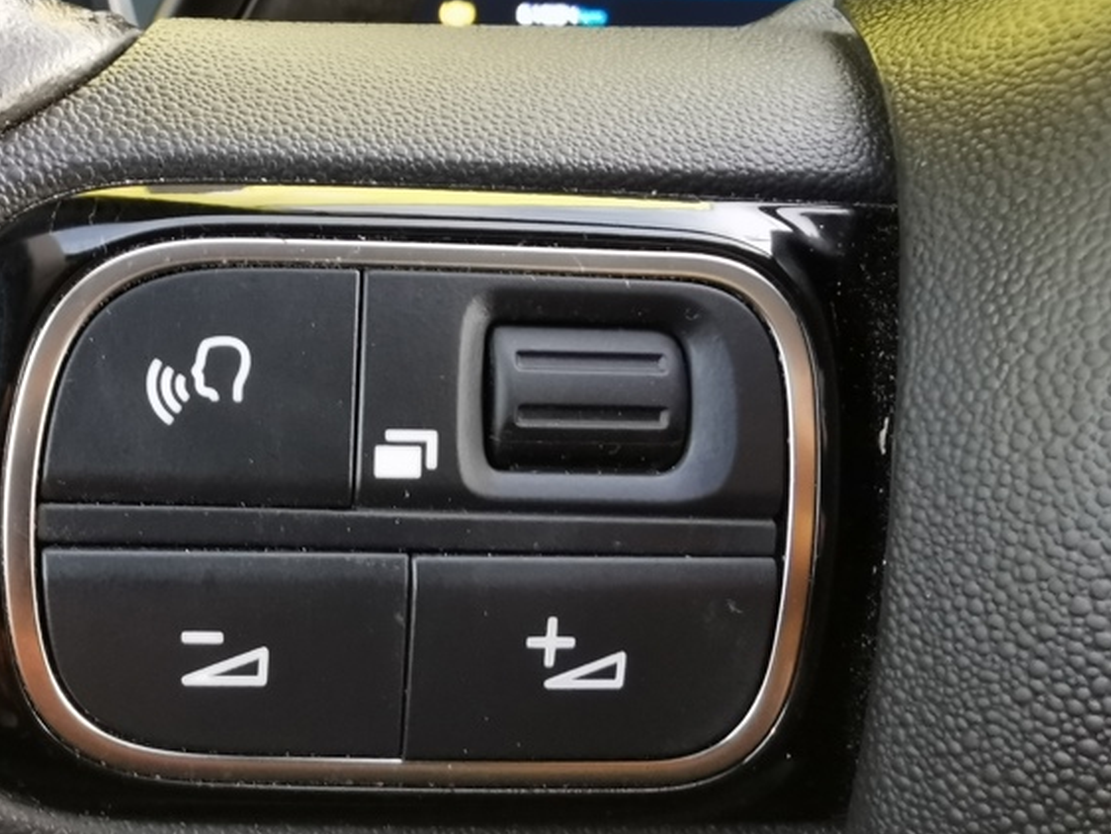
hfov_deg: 49.6
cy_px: 391
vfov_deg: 38.7
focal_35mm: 37
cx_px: 407
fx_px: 1188
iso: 320
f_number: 2.2
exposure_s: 1/25
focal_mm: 2.26
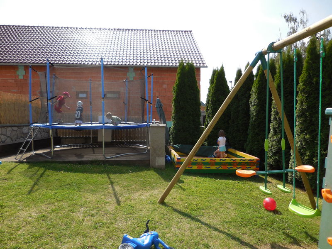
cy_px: 124
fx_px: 240
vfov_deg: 54.9
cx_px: 166
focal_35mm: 25
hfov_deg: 69.4
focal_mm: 4.5
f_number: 3.3
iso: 125
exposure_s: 1/1000
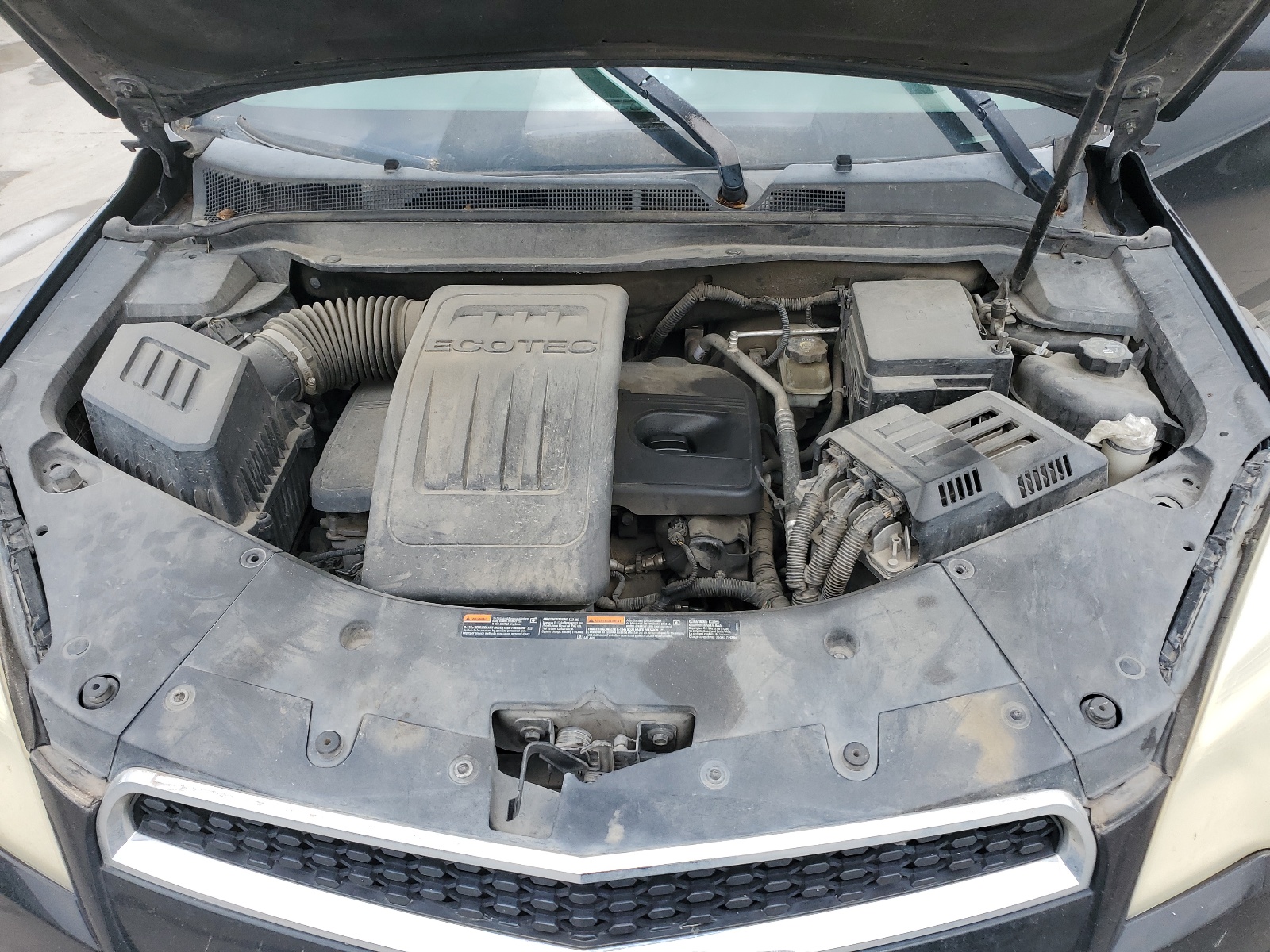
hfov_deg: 67.3
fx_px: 954
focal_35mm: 26
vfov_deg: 53.1
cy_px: 476
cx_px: 635
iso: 50
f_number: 1.5
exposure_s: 1/1111
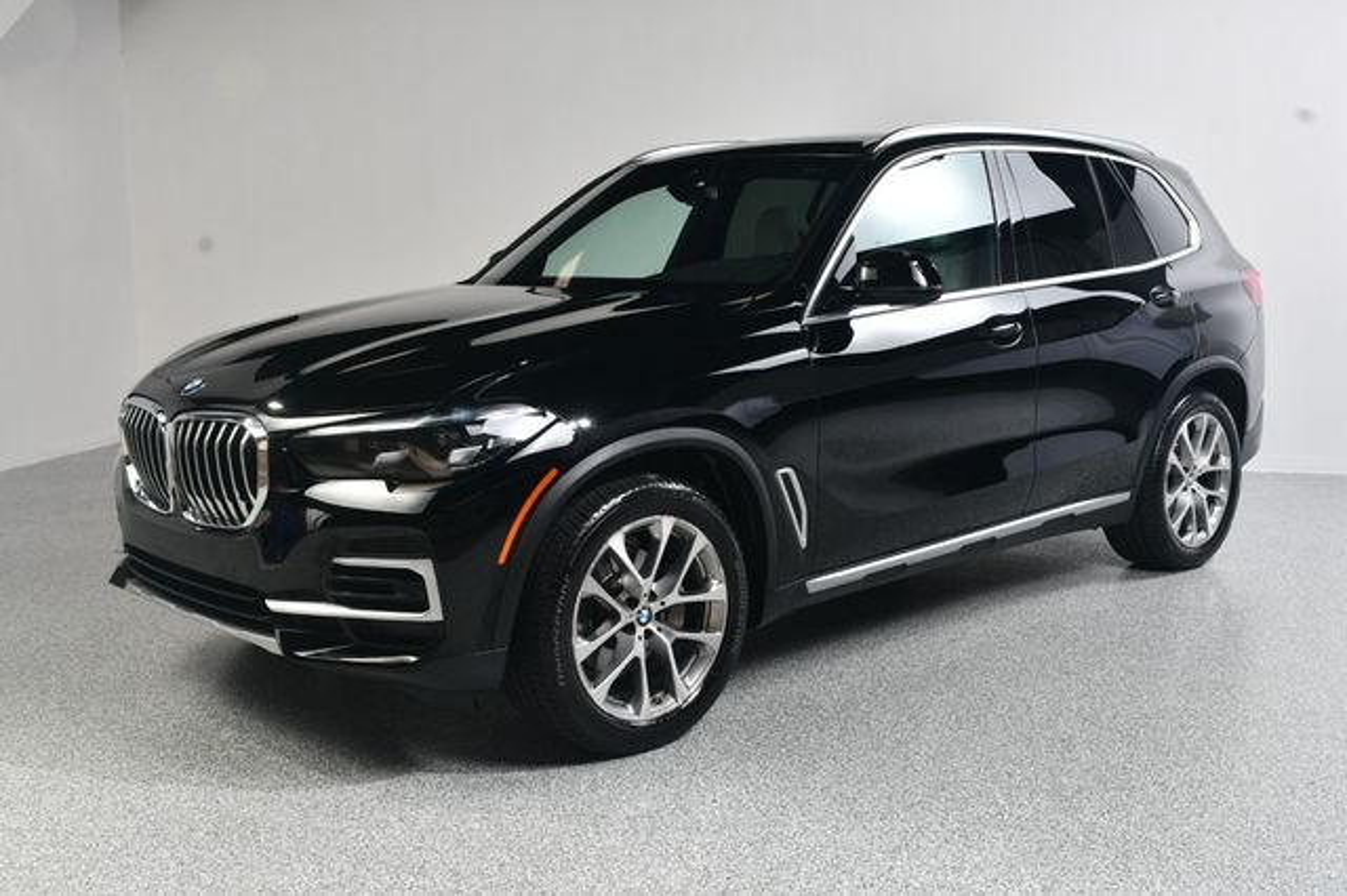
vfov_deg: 34.2
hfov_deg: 49.6
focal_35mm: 39
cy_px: 448
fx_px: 1458
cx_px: 674
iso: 100
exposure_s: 1/160
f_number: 10
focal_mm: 26
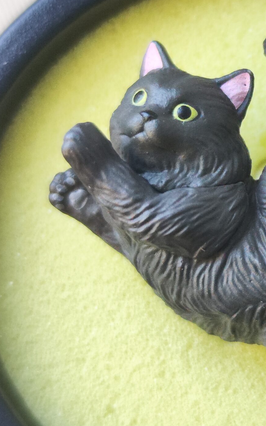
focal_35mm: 45
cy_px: 153
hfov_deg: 26.6
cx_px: 281
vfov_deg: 43.9
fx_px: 522
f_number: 1.69
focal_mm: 7.01
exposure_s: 1/500
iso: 3816
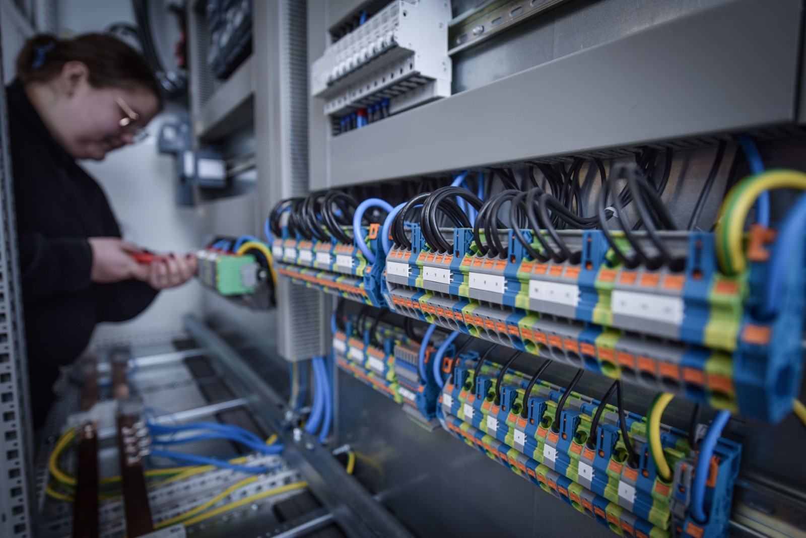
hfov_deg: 84.0
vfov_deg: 62.0
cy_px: 269
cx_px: 403
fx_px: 448
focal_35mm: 20
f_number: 2.8
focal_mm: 20
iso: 200
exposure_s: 1/160
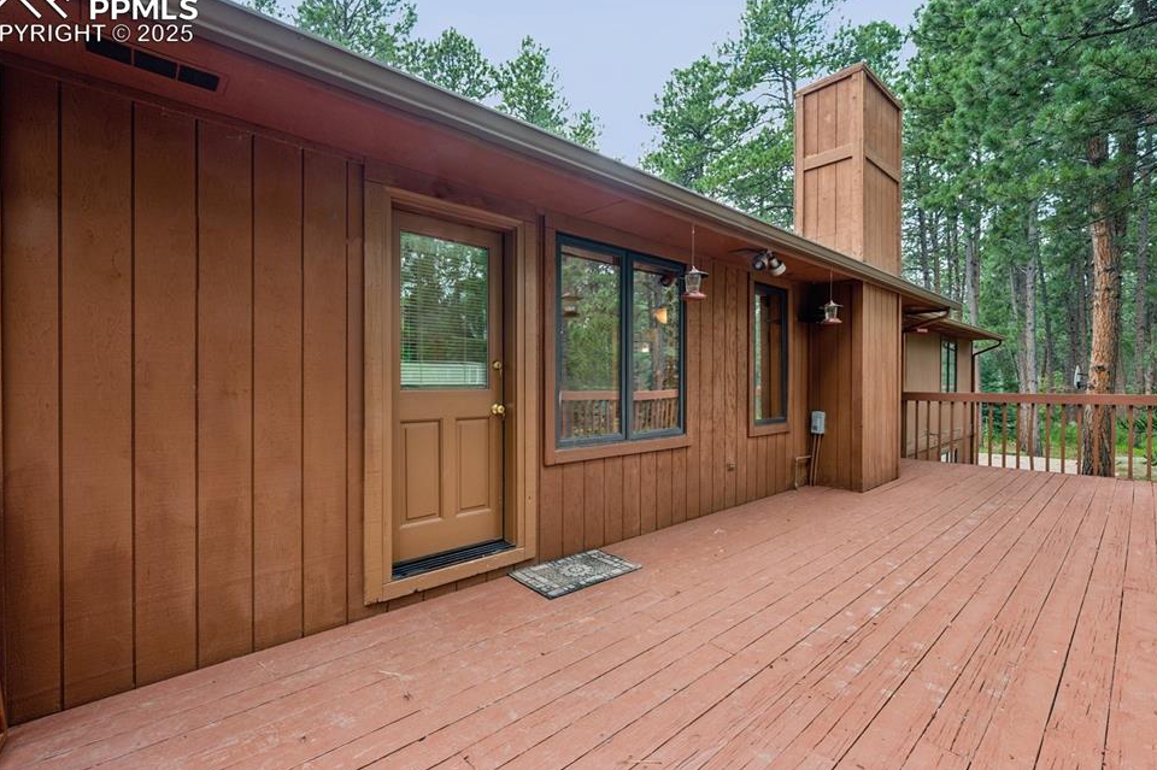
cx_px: 574
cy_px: 387
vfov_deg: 73.7
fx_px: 514
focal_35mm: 16
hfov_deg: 96.8
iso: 100
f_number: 9
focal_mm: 15
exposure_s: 1/6
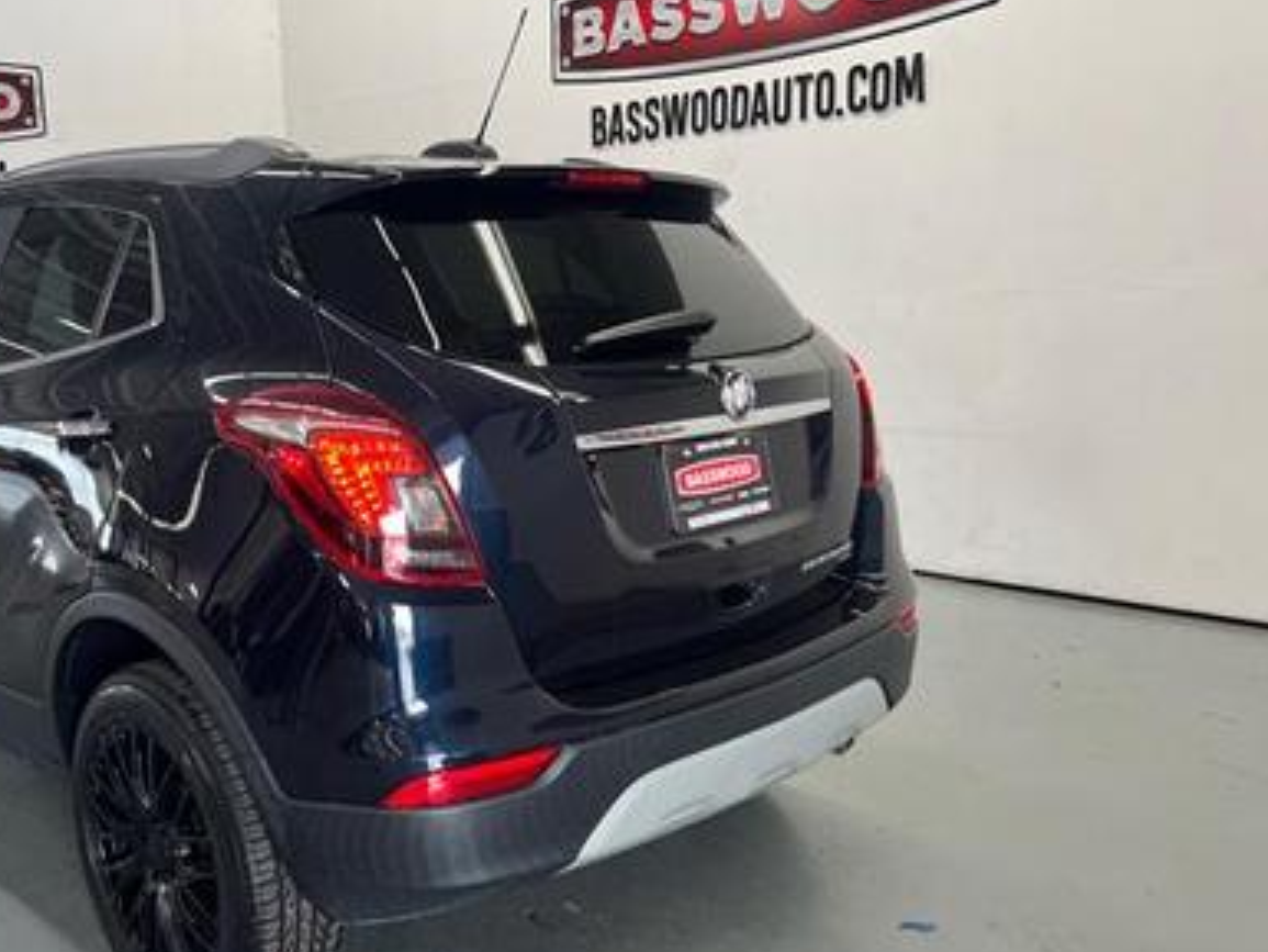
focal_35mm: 34
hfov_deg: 53.3
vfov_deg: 41.8
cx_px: 468
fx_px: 1246
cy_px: 517
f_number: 1.5
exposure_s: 1/60
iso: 80
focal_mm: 5.7
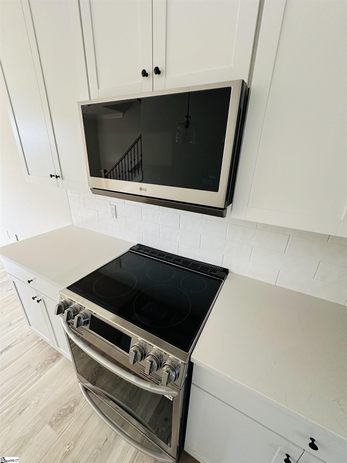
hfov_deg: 85.7
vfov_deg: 102.1
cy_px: 232
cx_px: 174
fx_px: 187
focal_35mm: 14
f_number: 2.2
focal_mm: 2.22
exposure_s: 1/74
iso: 320
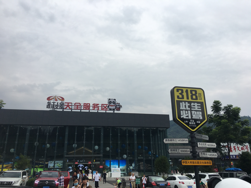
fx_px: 210
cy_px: 94
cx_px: 126
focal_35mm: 29
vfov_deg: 48.2
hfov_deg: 61.7
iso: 25
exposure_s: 1/493
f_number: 2.2
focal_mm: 4.15
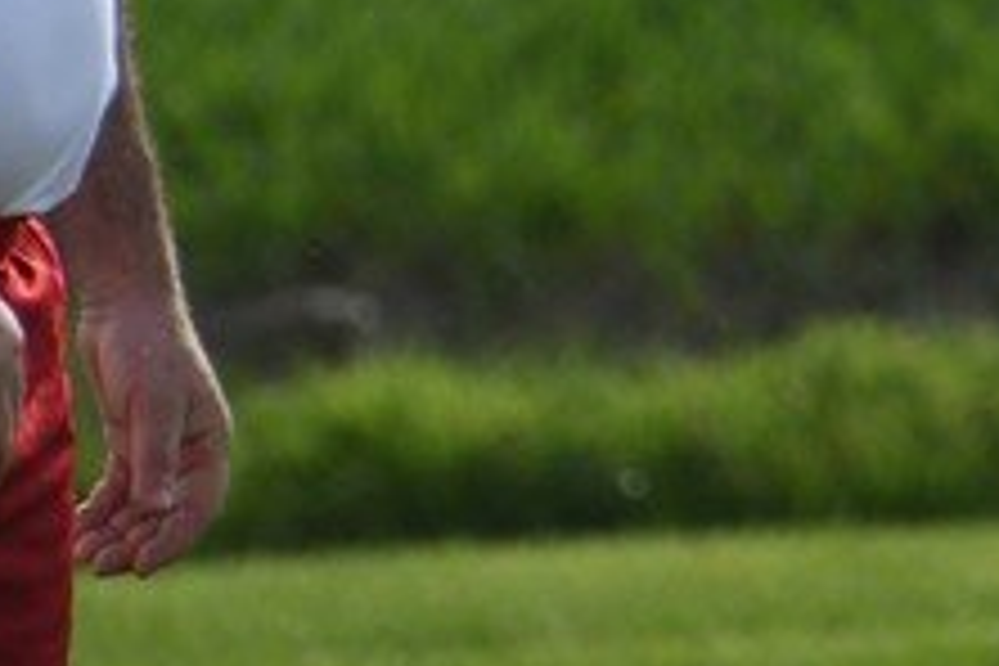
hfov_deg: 0.9
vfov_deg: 0.6
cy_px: -198
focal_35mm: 2273
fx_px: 63071
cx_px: 752
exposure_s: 1/2500
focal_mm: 400
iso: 1250
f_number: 6.7
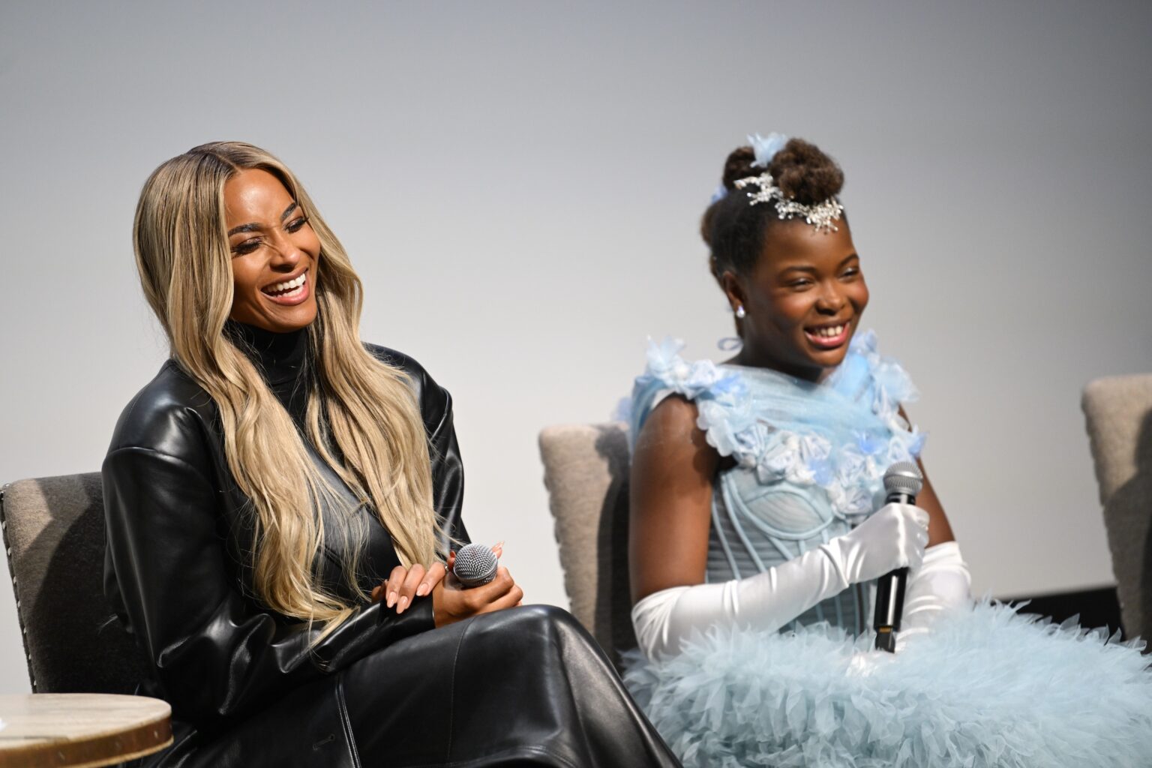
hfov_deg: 10.3
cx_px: 576
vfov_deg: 6.9
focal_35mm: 200
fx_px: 6399
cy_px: 384
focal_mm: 200
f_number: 2.8
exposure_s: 1/100
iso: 2000
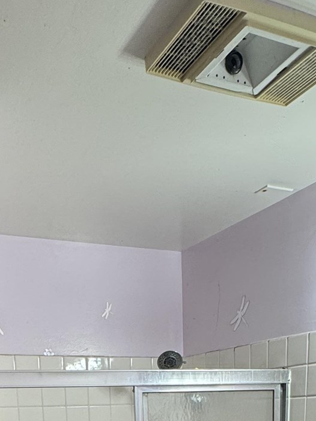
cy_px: 543
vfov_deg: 31.8
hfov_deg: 31.5
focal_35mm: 46
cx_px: 134
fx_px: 560
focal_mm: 2.22
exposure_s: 1/120
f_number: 2.2
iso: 200
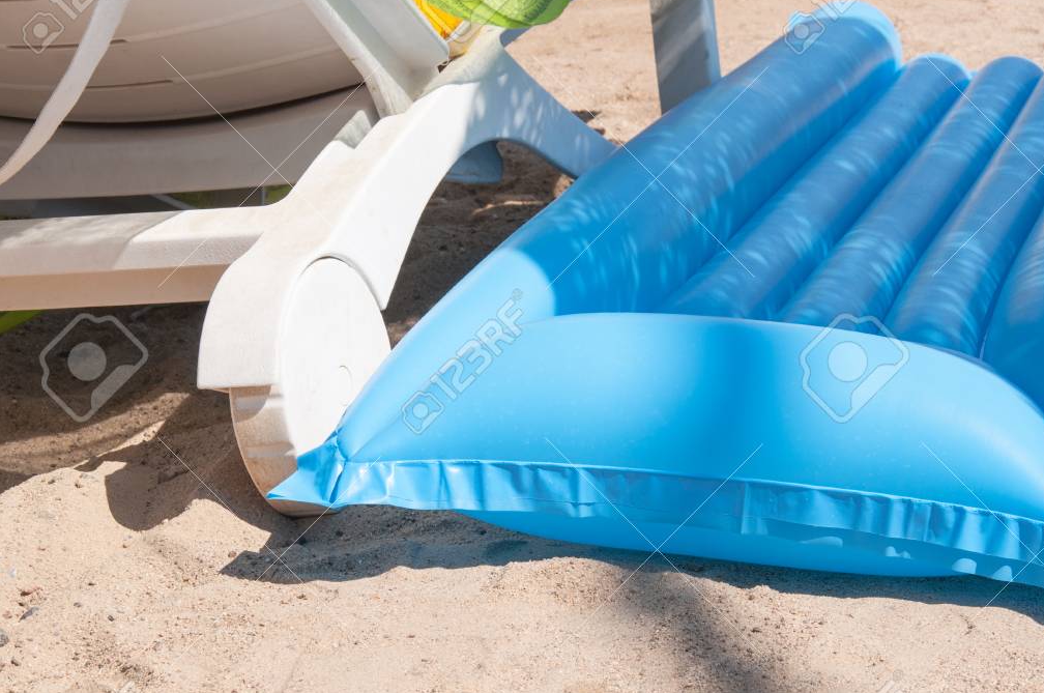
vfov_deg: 11.4
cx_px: 656
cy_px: 324
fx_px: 3475
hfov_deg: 17.1
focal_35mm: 120
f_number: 11
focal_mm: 62
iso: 200
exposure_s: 1/320
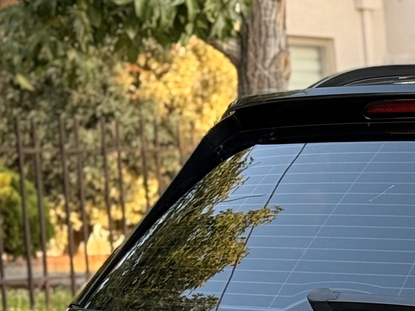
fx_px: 2398
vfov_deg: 7.2
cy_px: 532
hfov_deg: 9.5
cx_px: 706
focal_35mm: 200
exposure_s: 1/117
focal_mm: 6.76
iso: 125
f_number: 1.78
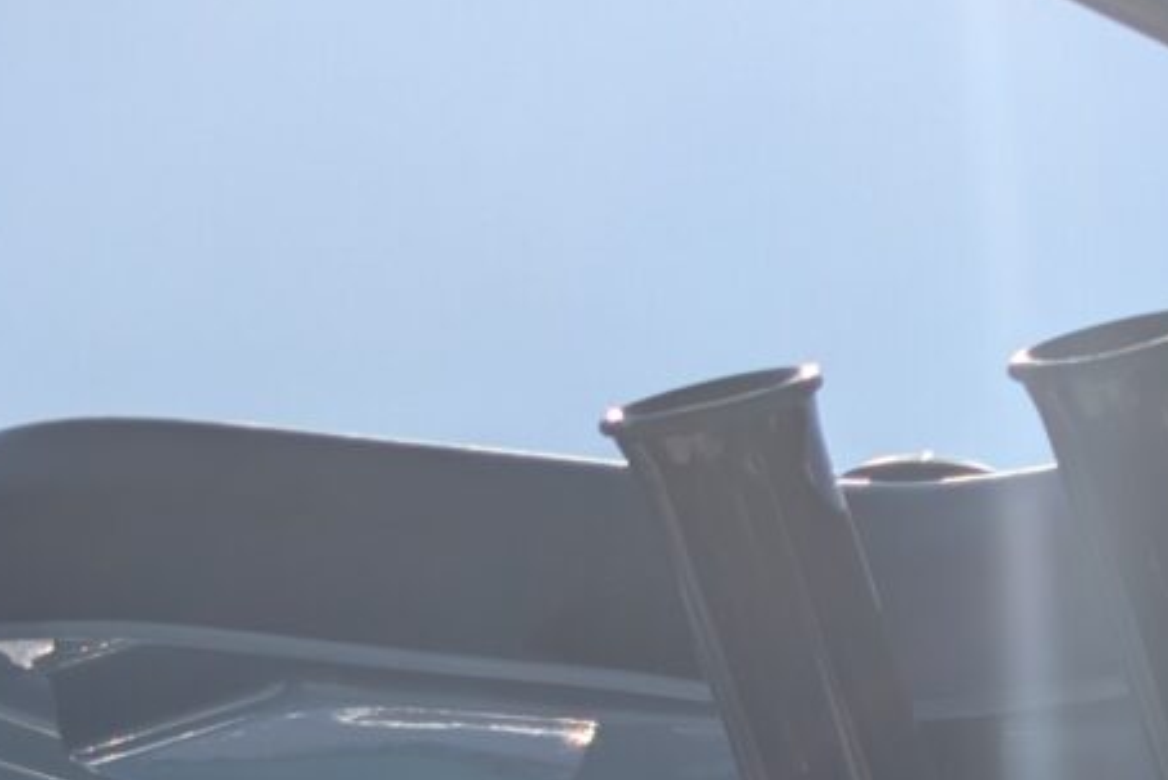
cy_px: 2049
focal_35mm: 141
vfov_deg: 8.6
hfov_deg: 12.7
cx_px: 2354
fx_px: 4576
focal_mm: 6.9
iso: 22
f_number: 1.68
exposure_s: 1/3040
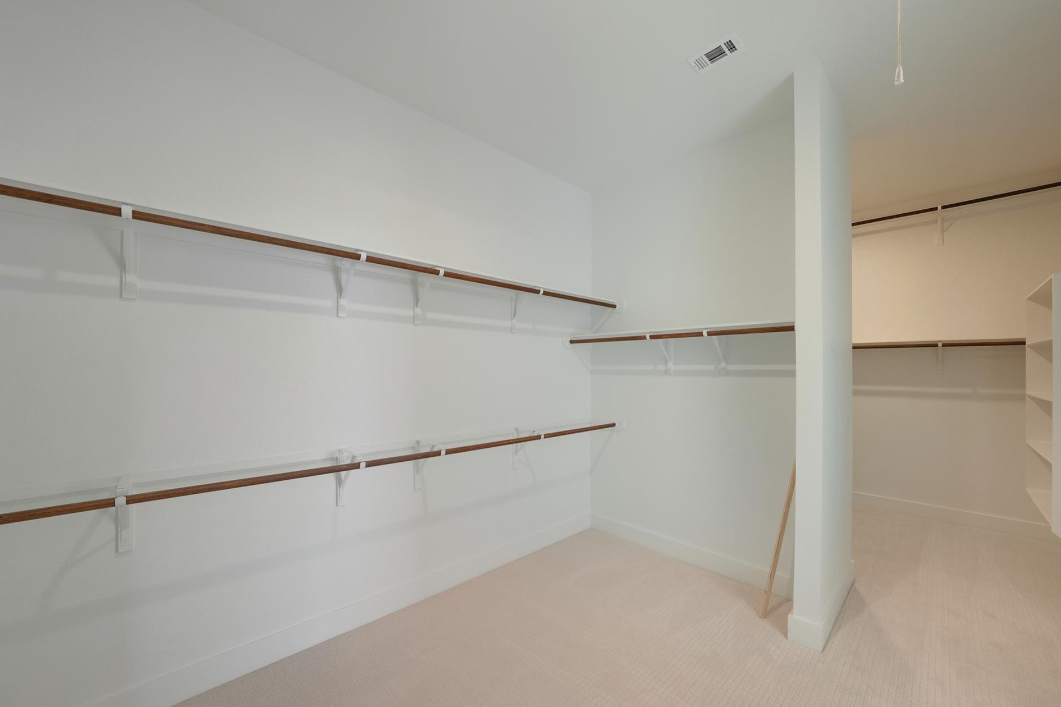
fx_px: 383
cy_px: 367
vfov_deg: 85.4
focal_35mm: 13
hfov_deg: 108.1
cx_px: 572
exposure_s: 1/15
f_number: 8
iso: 500
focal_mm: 12
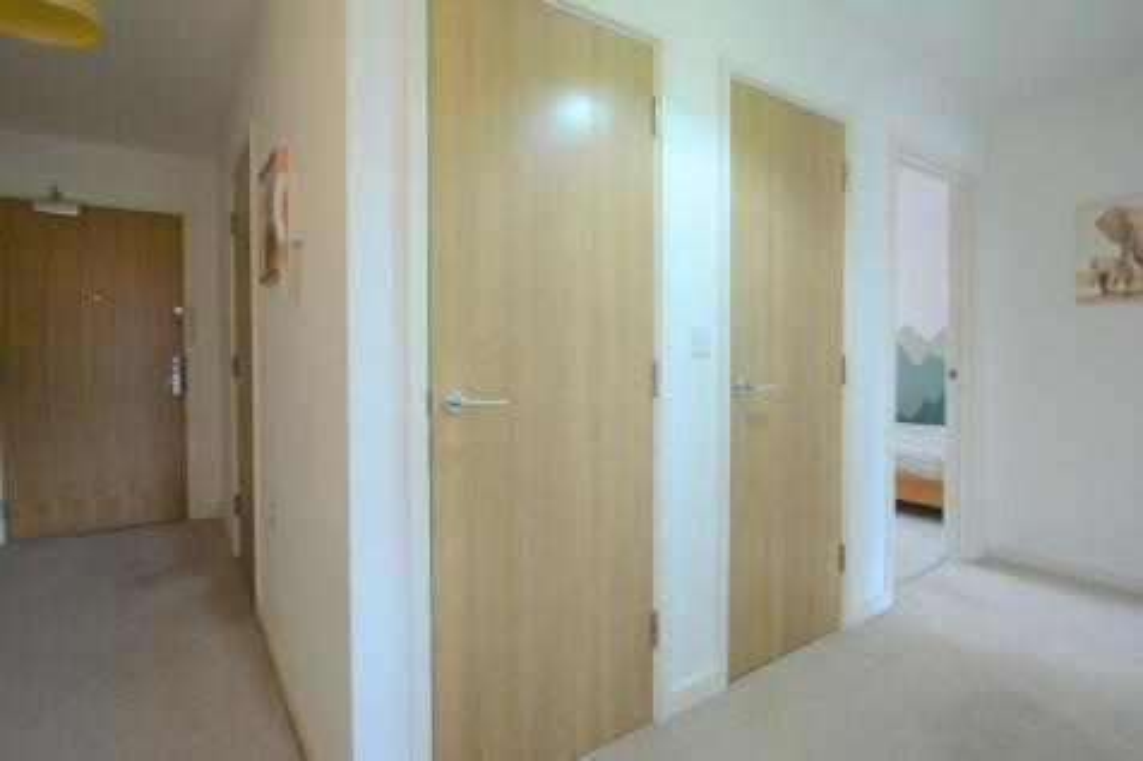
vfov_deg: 67.3
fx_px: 571
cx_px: 572
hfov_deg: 90.0
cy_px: 380
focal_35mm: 18
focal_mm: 12
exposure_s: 1/60
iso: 560
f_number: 4
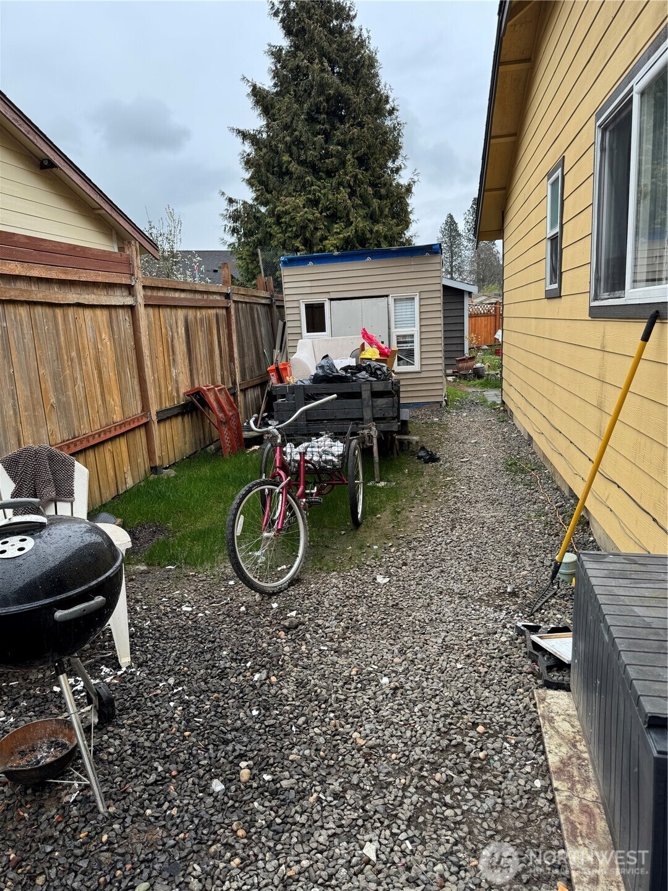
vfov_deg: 71.6
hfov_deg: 56.8
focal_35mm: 24
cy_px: 446
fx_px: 618
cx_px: 334
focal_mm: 6.76
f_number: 1.78
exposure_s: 1/582
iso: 80
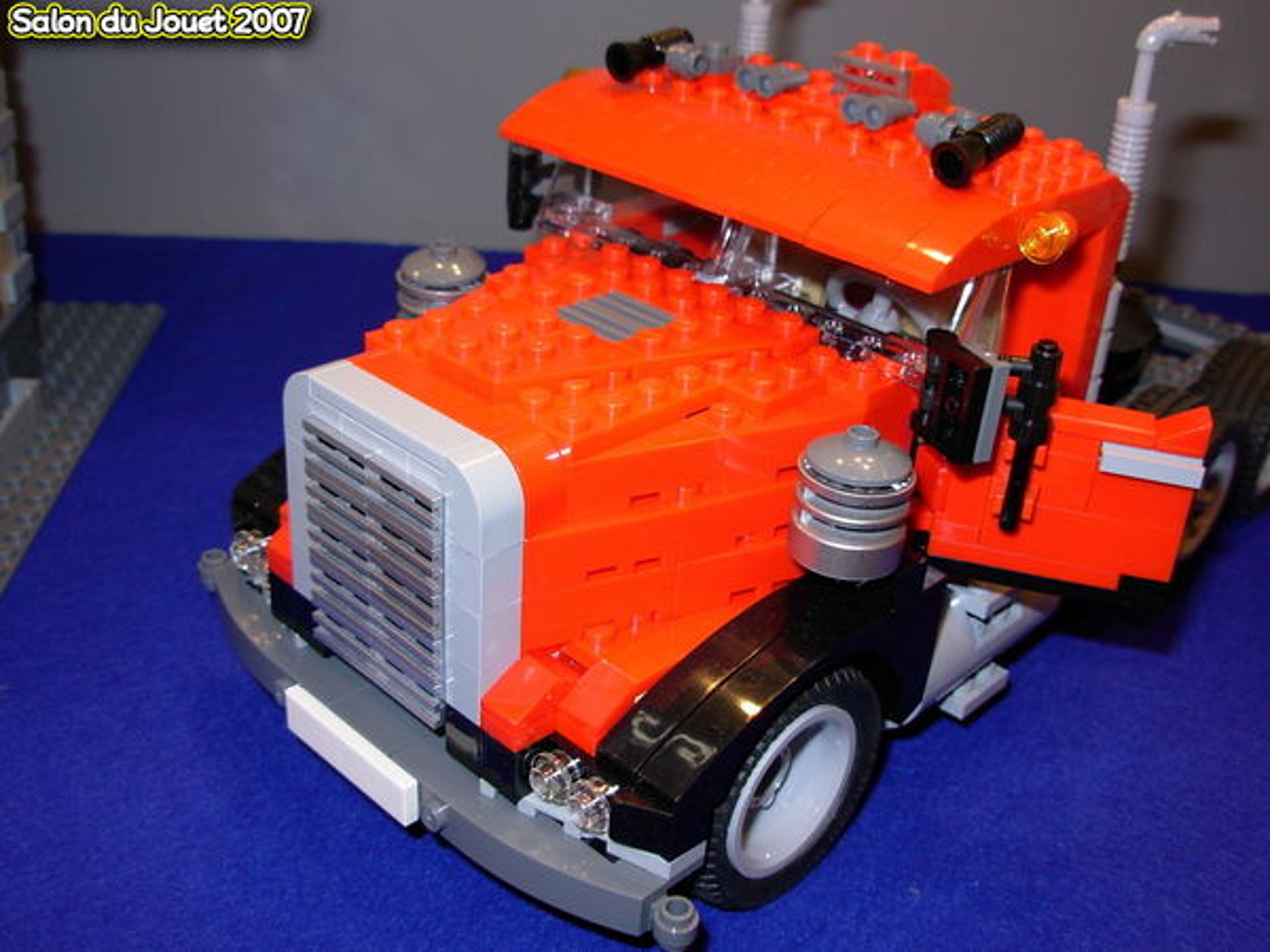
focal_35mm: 38
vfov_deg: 37.7
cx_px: 635
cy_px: 476
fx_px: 1394
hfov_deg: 49.0
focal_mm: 6.3
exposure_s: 1/32
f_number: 2.9
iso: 50
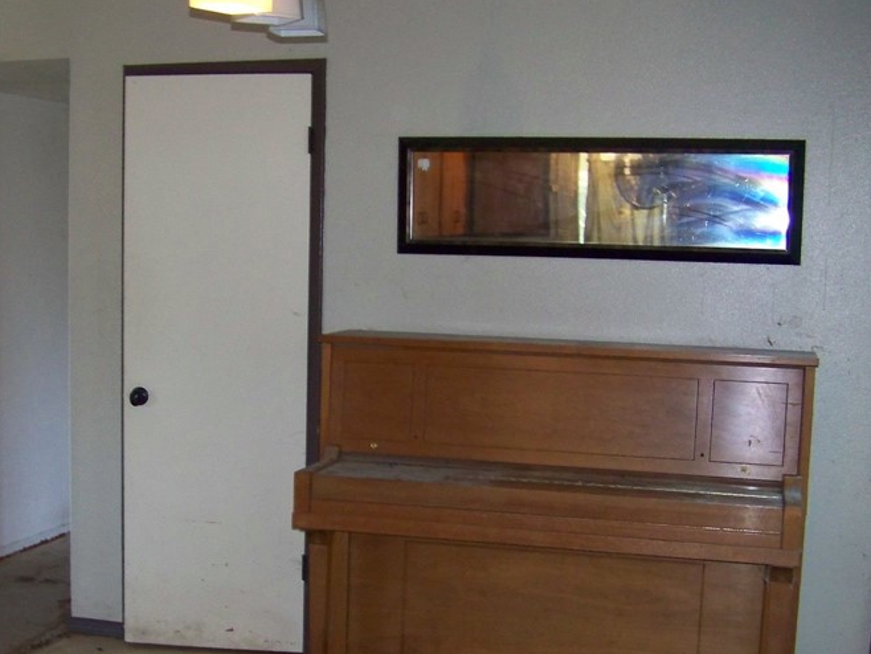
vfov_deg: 26.0
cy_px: 418
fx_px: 1410
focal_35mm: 56
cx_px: 250
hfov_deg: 33.8
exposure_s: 1/30
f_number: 2.8
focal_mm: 5.85
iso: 200
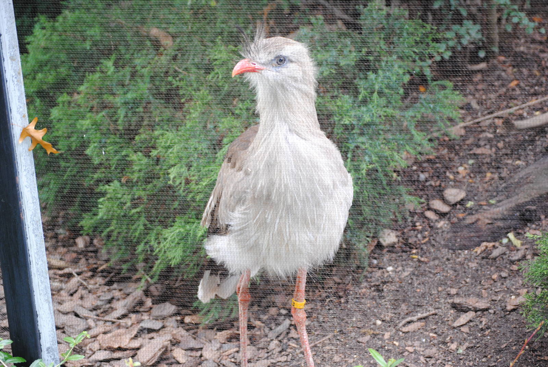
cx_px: 274
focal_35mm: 99
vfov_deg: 13.9
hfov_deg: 20.6
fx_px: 1509
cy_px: 184
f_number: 4.2
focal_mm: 66
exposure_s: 1/50
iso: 400
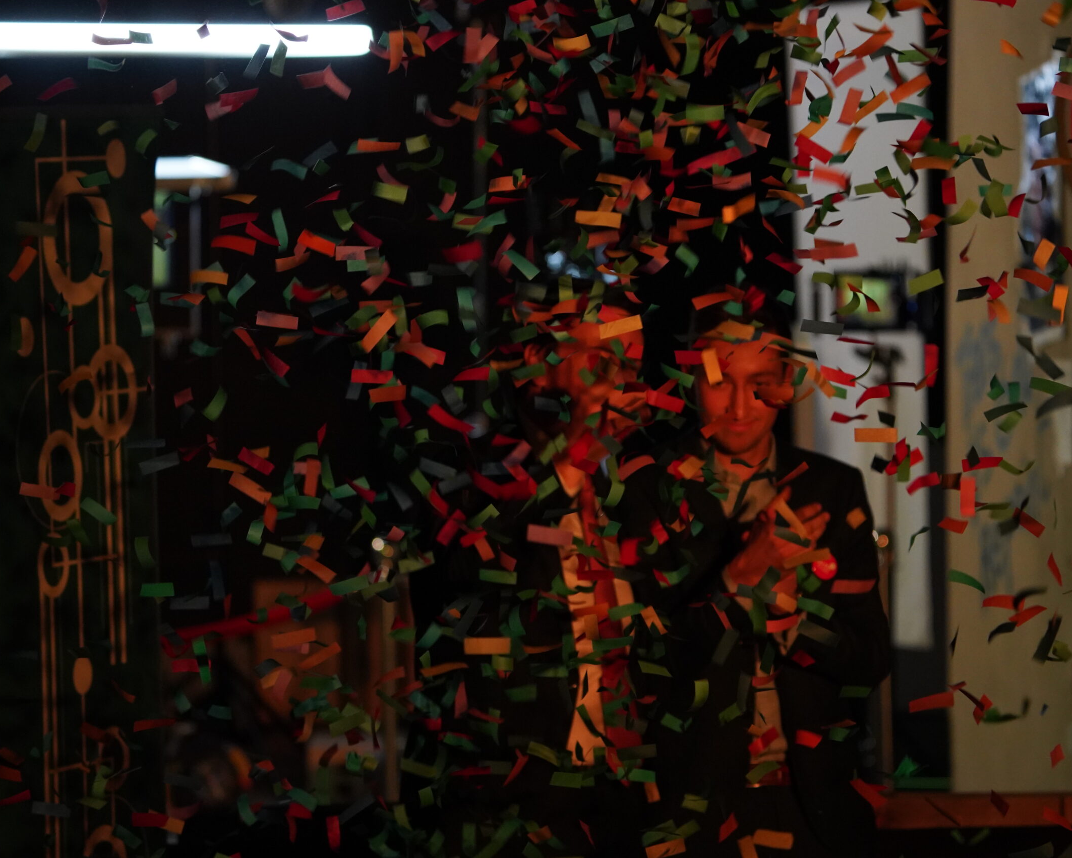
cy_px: 428
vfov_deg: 6.8
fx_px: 7171
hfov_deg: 8.5
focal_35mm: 226
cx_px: 582
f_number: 5.6
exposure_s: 1/160
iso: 5000
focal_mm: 200
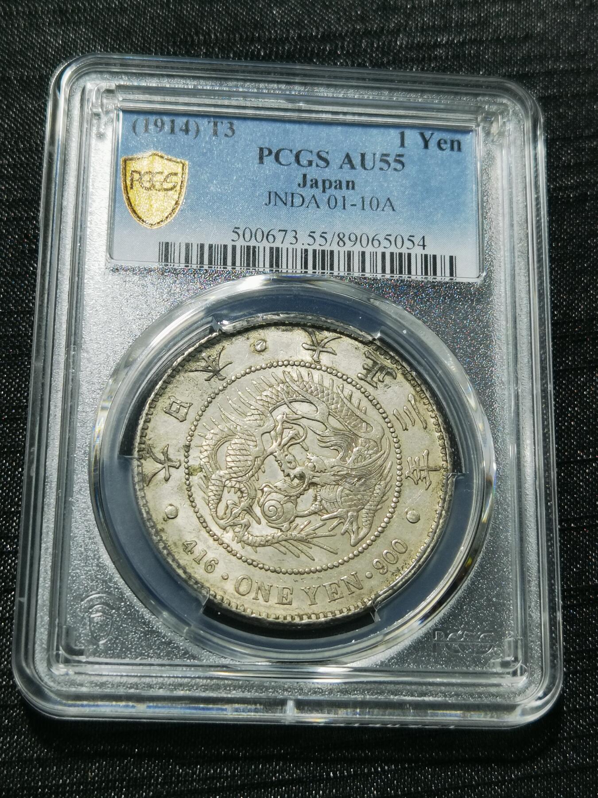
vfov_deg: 32.2
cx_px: 299
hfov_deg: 24.4
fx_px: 1382
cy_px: 399
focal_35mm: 60
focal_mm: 6.67
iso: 80
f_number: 1.9
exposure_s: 1/100
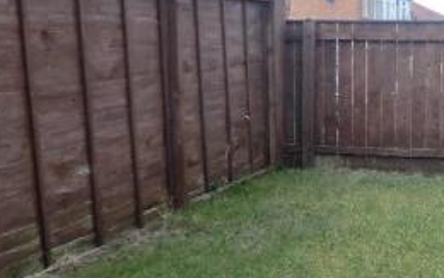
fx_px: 690
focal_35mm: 57
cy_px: 137
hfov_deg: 33.5
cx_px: 409
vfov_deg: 22.8
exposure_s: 1/80
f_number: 3.2
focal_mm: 4.3
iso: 64
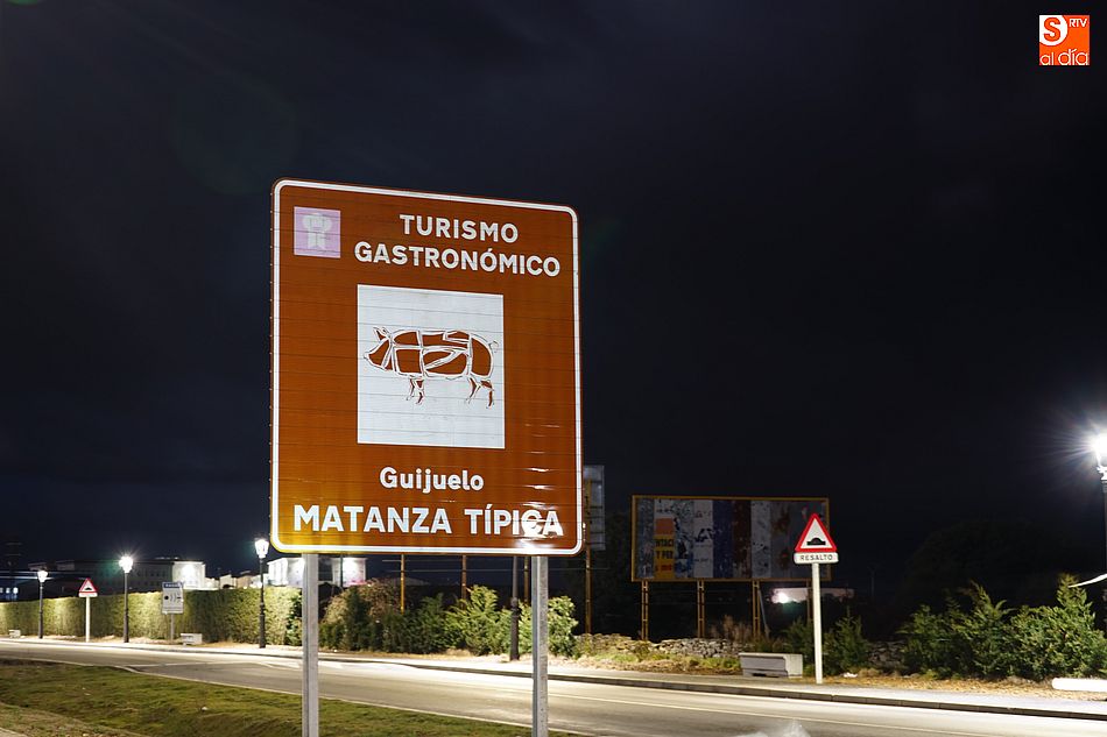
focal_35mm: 66
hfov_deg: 30.5
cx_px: 554
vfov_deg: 20.6
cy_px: 368
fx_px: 2029
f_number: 5.6
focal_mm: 66
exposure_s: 6
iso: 400
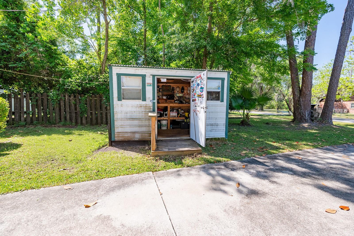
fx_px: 138
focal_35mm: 14
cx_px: 177
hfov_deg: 104.2
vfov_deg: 81.3
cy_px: 118
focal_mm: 14
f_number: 8
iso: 200
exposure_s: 1/1250
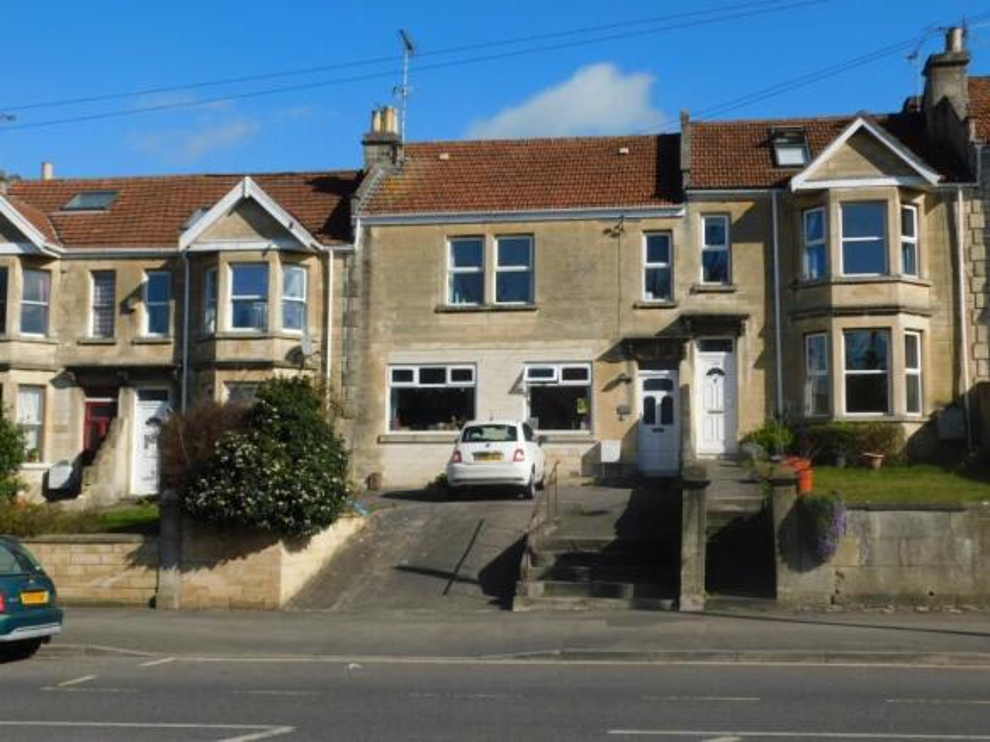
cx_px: 495
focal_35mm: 45
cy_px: 371
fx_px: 1287
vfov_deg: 32.2
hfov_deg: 42.1
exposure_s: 1/1500
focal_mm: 8
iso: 125
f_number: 3.7
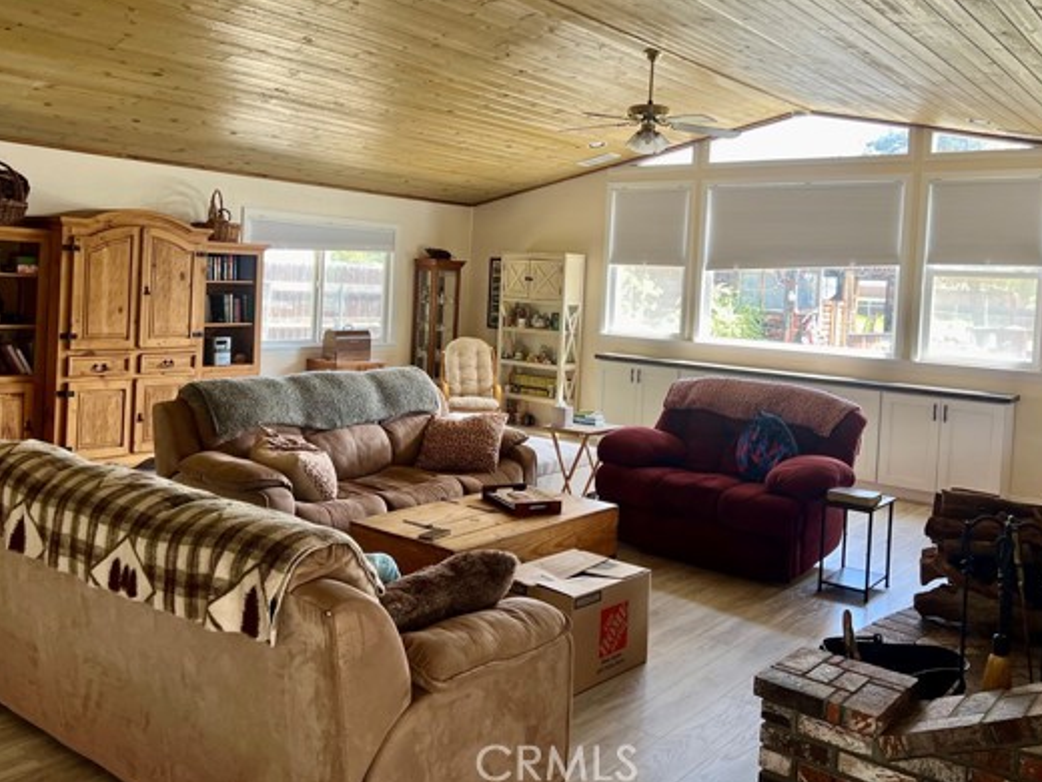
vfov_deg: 43.9
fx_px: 963
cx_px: 525
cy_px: 311
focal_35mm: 32
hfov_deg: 56.8
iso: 50
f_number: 1.5
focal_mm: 5.7
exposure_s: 1/121
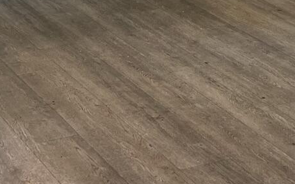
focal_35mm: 124
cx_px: 174
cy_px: -172
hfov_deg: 16.8
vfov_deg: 9.9
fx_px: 997
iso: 64
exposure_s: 1/60
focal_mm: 5.7
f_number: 1.5
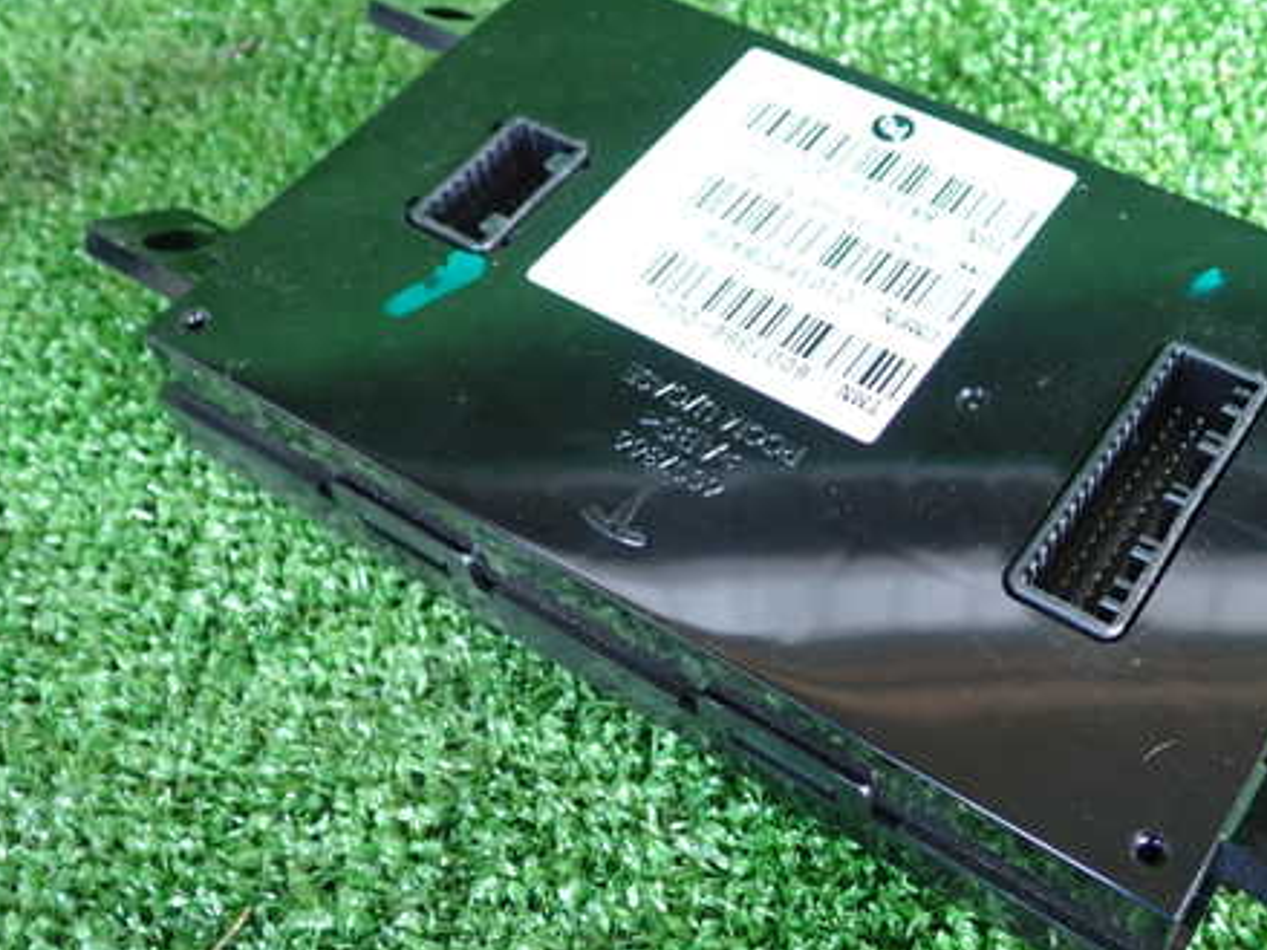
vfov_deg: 35.1
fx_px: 1500
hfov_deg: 45.2
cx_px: 828
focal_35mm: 41
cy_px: 476
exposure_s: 1/30
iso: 200
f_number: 2.3
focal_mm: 5.4
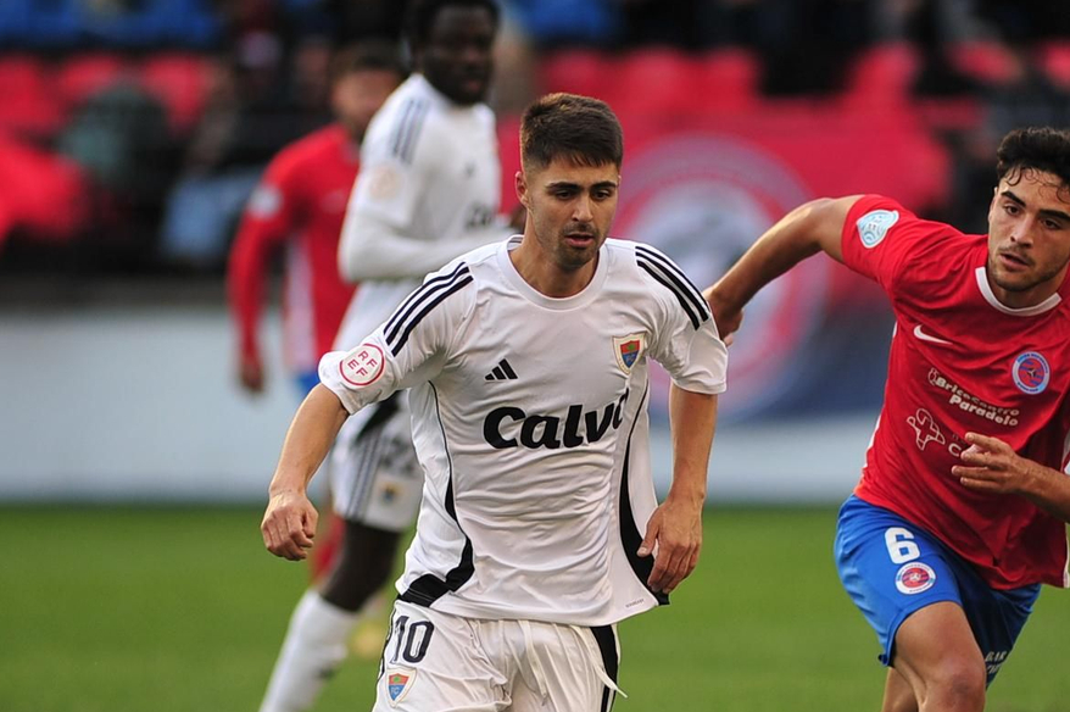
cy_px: 618
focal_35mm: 547
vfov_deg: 2.5
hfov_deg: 3.8
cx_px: 593
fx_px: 16245
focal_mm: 300
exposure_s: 1/1000
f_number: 2.8
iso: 800
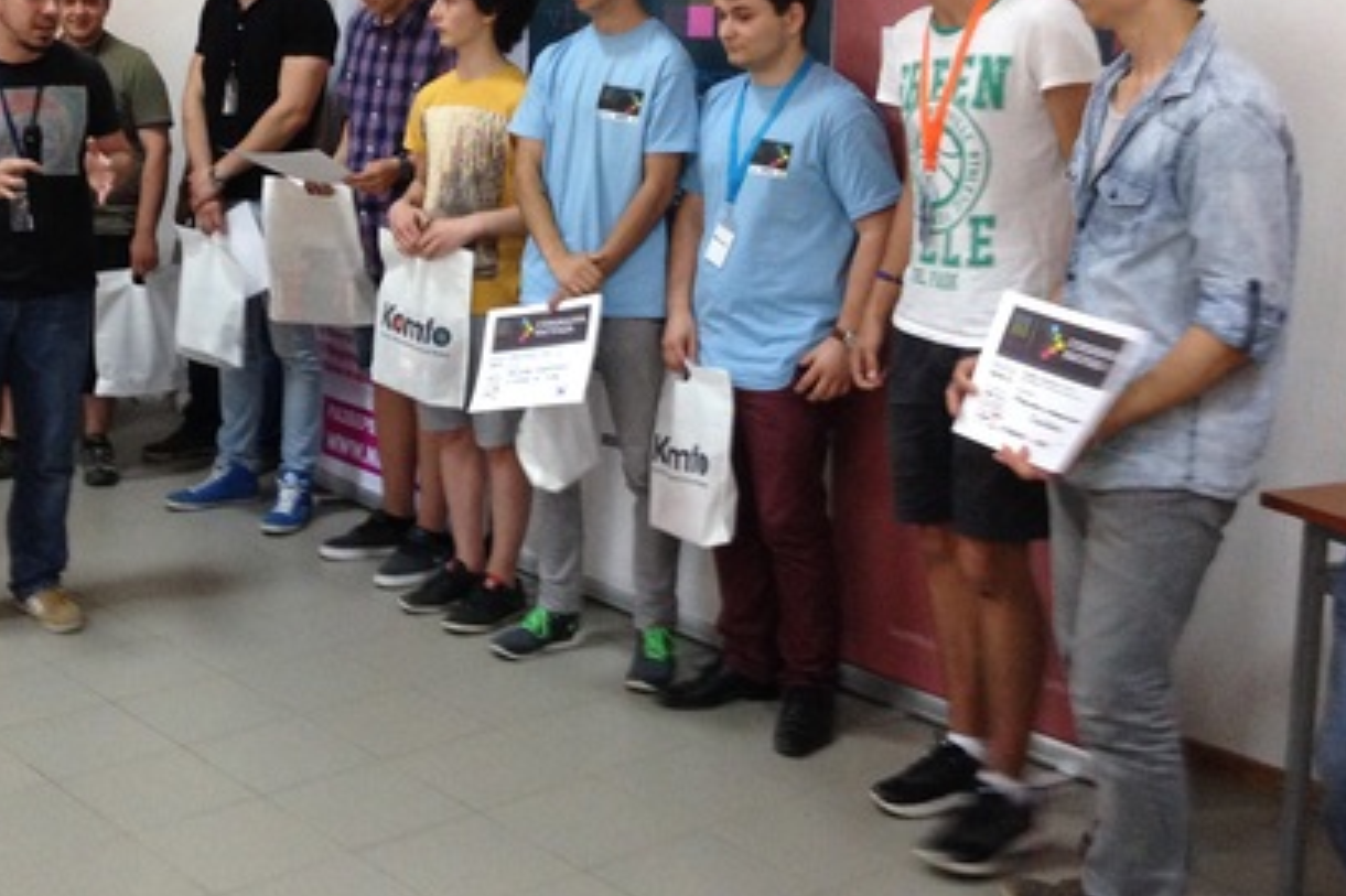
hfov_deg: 36.1
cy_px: 212
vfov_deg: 24.7
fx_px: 2018
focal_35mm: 54
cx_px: 354
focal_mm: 4.12
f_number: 2.4
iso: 200
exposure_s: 1/20
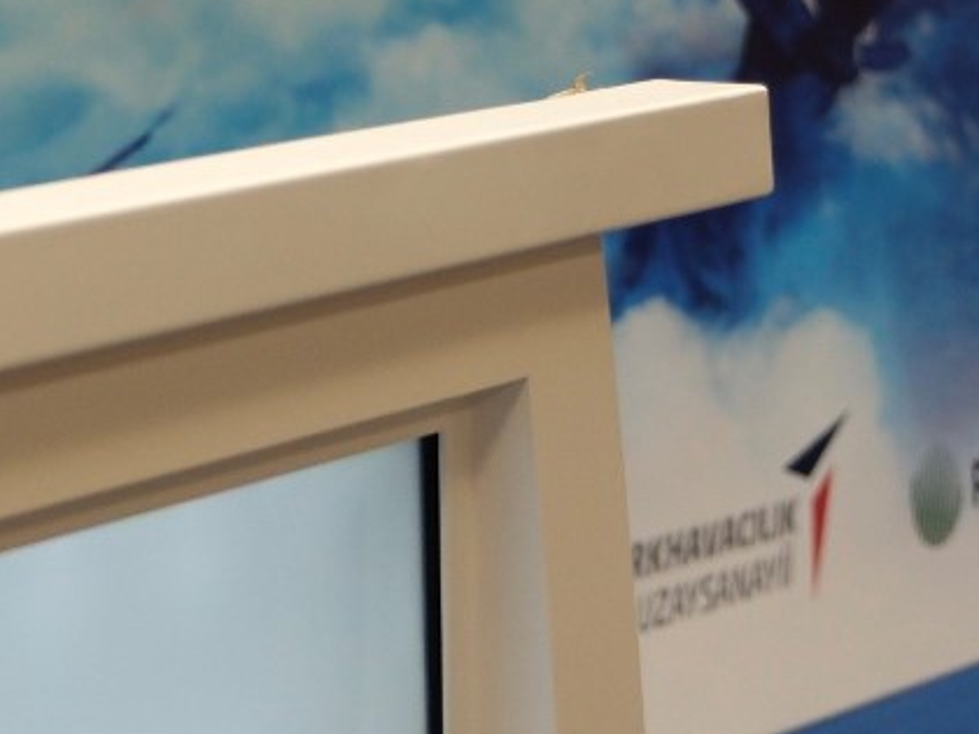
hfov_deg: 12.5
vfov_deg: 9.4
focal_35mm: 152
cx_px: -352
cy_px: -433
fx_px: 4299
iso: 1000
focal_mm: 27.4
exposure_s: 1/125
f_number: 2.8
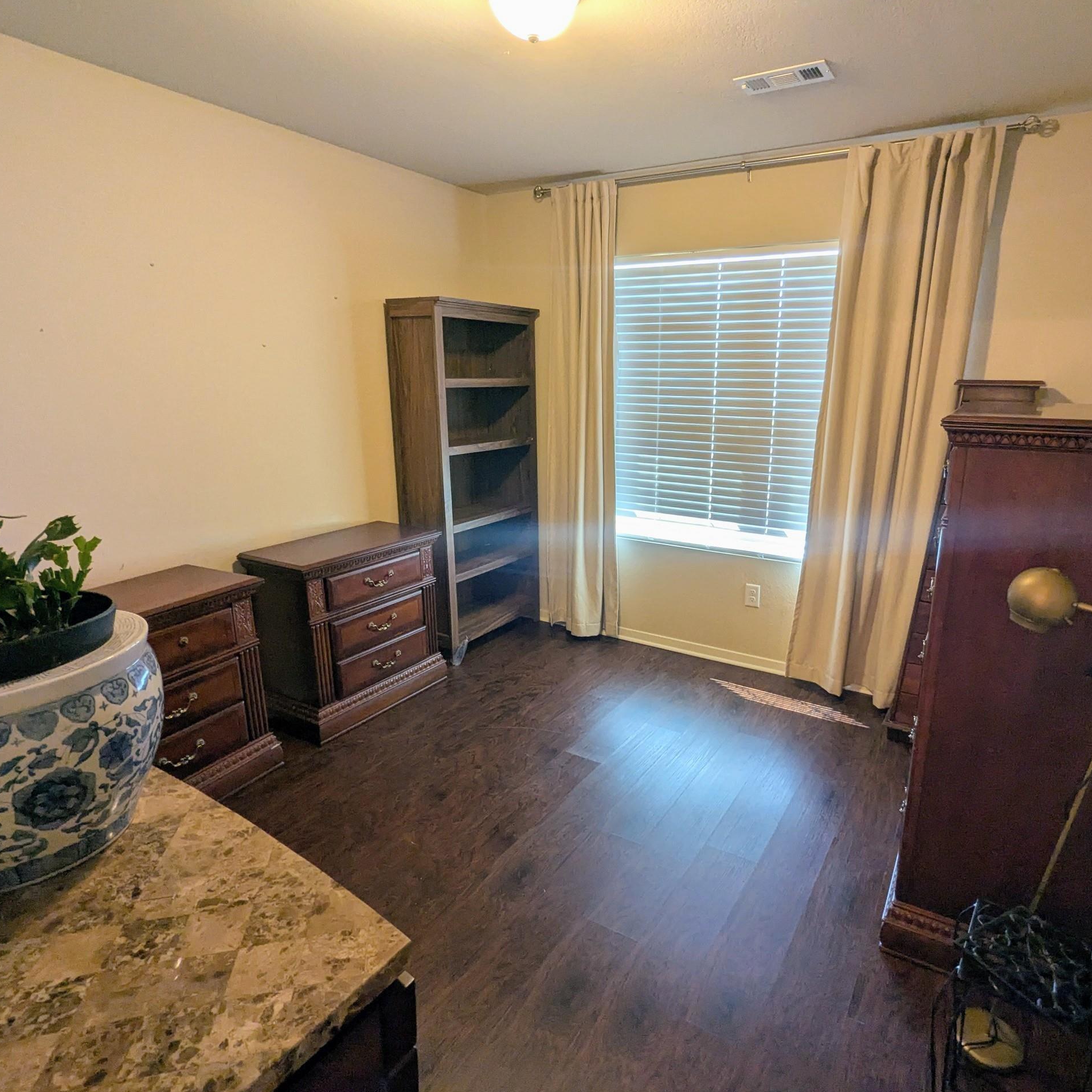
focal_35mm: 19
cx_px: 617
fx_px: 678
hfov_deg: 77.3
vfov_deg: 77.7
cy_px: 547
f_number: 2.2
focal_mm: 2.35
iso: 156
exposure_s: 1/60
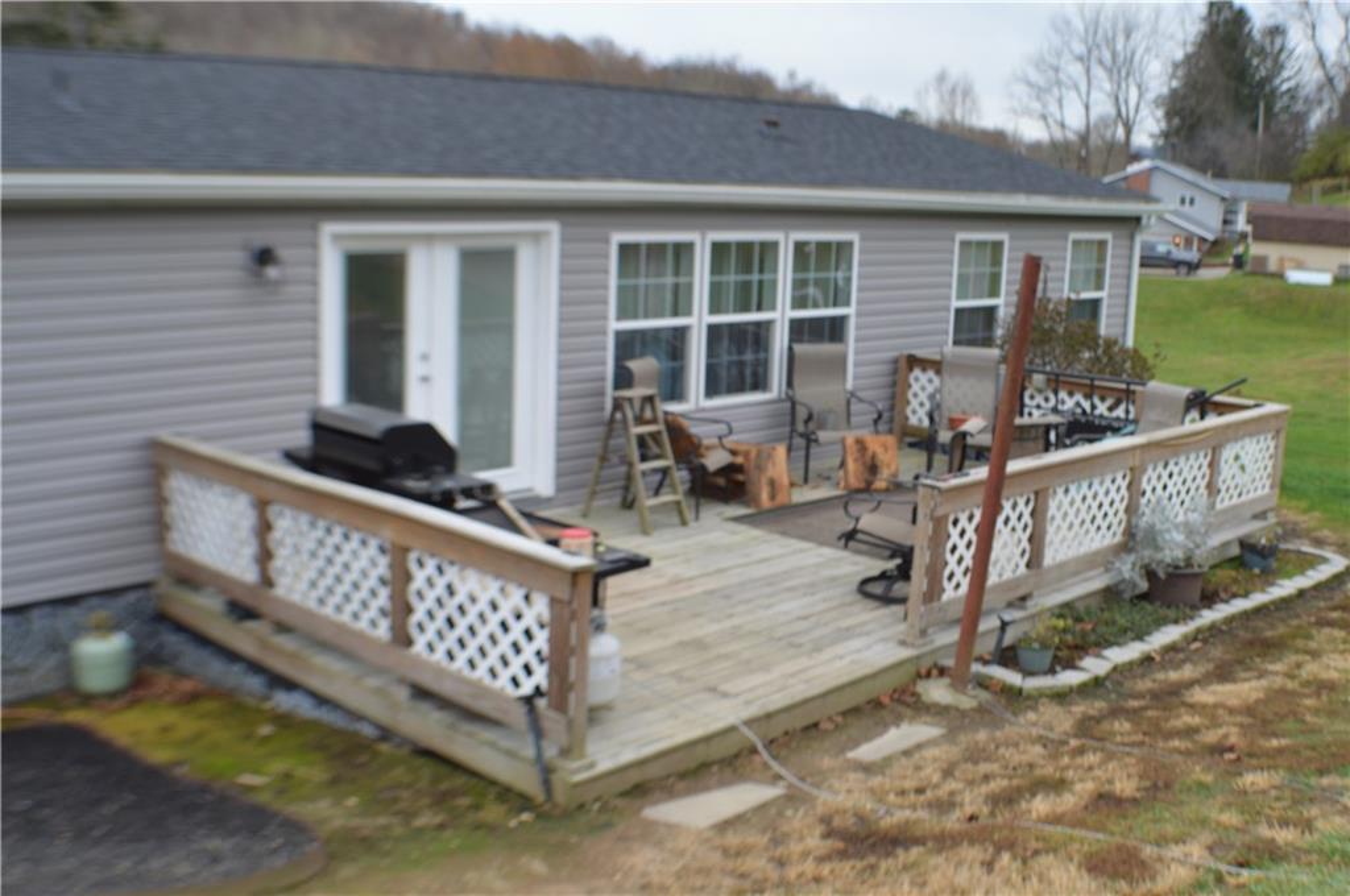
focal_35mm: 48
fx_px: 1798
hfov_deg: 41.2
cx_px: 675
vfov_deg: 28.0
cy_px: 448
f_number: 5.6
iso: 200
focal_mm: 32
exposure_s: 1/125
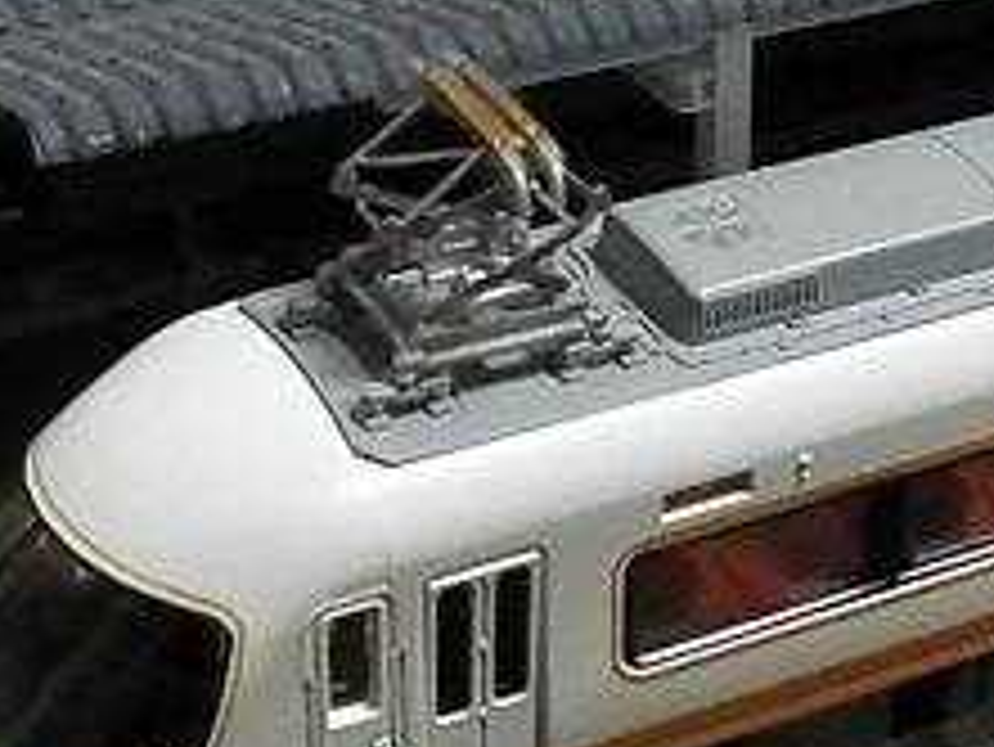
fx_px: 3275
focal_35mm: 114
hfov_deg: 16.9
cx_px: 1010
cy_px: 403
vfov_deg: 13.0
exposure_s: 1/100
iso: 3200
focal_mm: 7.3
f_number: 3.9
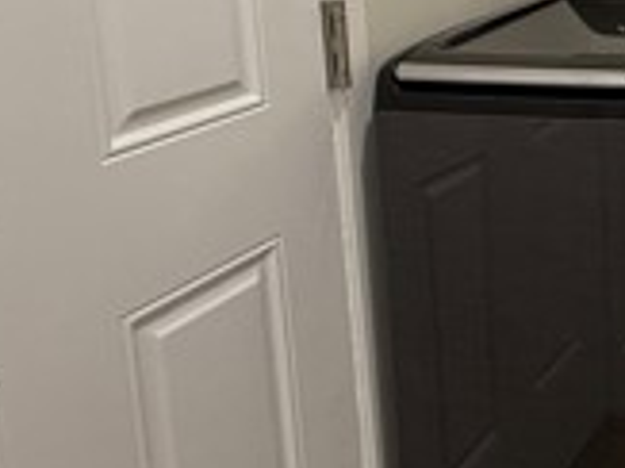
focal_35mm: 55
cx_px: 955
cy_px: -8
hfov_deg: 25.5
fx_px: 992
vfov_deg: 25.2
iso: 200
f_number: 2.2
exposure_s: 1/99
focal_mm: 2.22
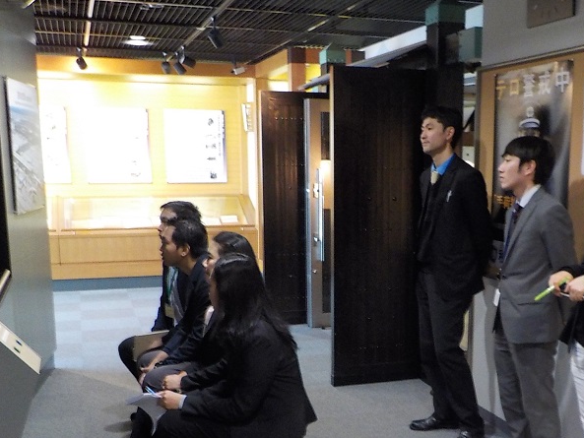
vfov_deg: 31.2
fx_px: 776
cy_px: 304
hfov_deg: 40.8
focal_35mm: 46
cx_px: 384
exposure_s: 1/10
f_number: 3.3
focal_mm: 4.1
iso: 400
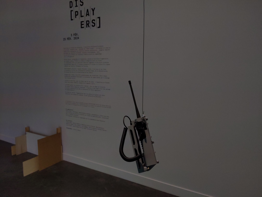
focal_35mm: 26
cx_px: 131
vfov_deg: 53.1
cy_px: 98
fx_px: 197
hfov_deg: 67.3
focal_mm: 4.44
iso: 312
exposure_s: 1/100
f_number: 1.8
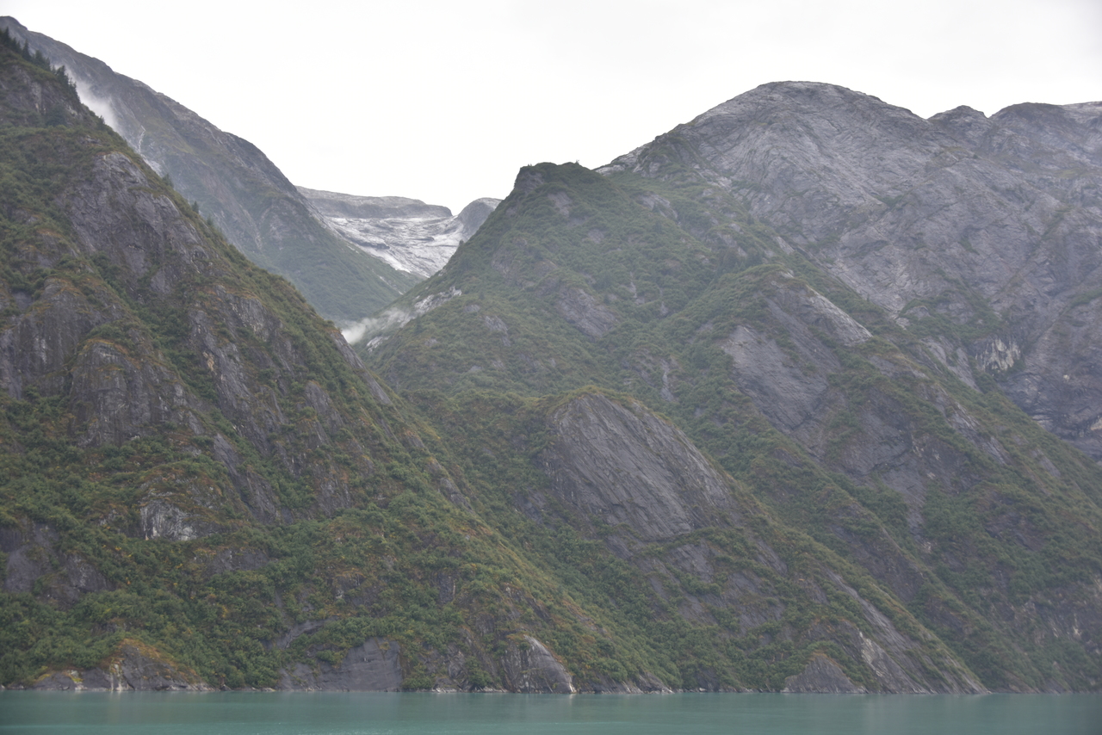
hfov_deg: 41.1
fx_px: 1470
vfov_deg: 28.1
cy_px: 368
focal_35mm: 48
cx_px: 551
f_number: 4.2
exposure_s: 1/100
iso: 110
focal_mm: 48
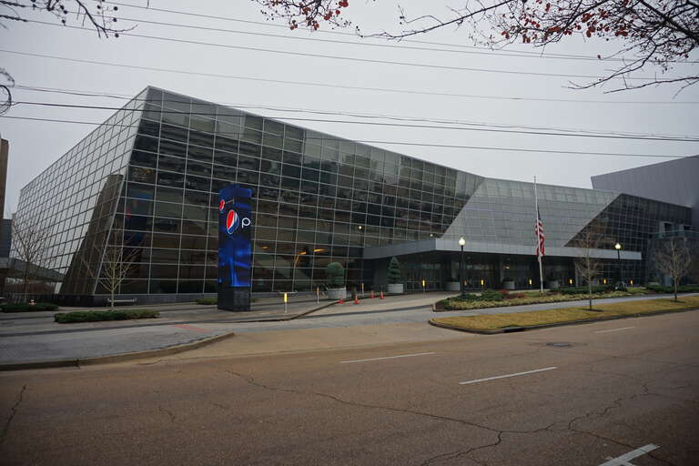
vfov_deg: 53.1
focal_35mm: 24
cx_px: 350
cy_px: 233
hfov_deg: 73.7
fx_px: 466
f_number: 4
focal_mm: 16
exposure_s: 1/60
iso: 100
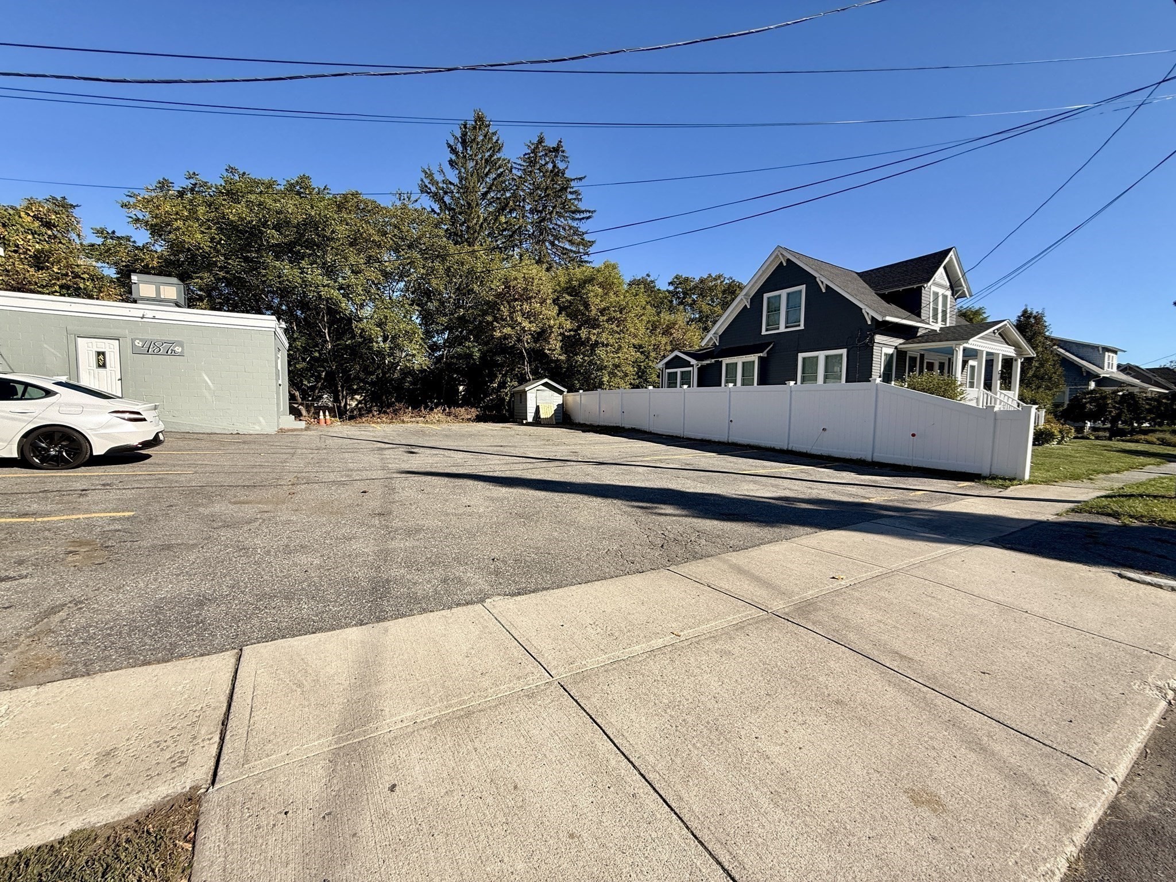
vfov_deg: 85.7
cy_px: 441
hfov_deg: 102.1
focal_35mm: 14
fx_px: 476
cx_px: 588
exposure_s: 1/1698
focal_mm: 2.22
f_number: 2.2
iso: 50
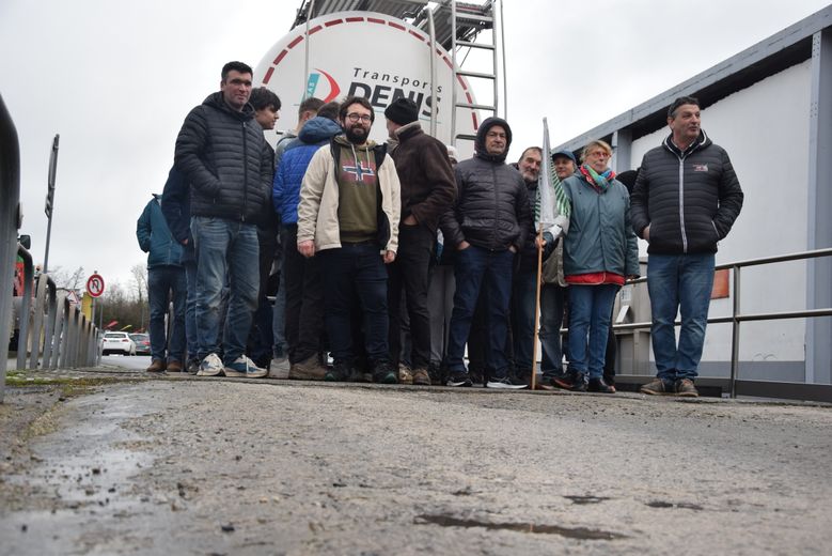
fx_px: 971
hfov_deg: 46.4
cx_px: 416
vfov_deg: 31.9
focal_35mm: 42
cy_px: 278
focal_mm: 28
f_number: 4
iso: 500
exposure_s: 1/1000
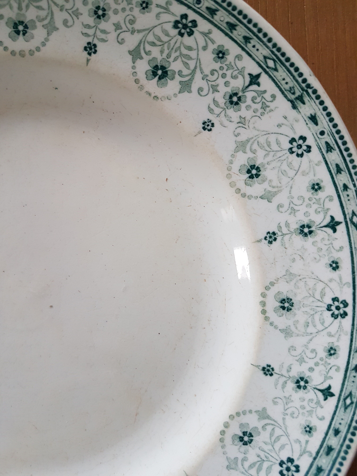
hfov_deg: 53.1
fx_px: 358
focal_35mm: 26
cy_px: 238
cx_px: 178
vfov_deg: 67.3
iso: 160
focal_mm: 4.2
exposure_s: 1/24
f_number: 1.7
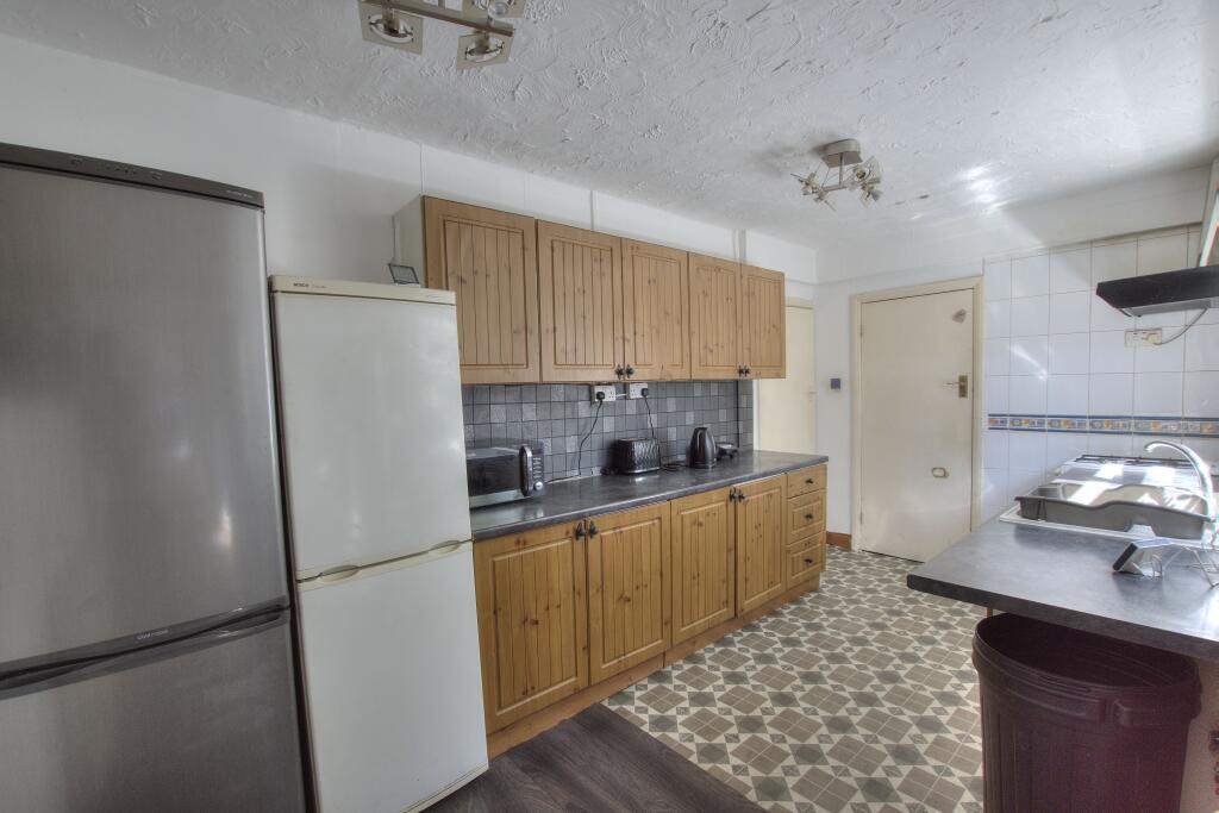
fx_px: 508
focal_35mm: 15
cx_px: 610
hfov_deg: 100.4
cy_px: 406
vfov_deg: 77.3
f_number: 8
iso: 400
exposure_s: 1/30
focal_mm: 10
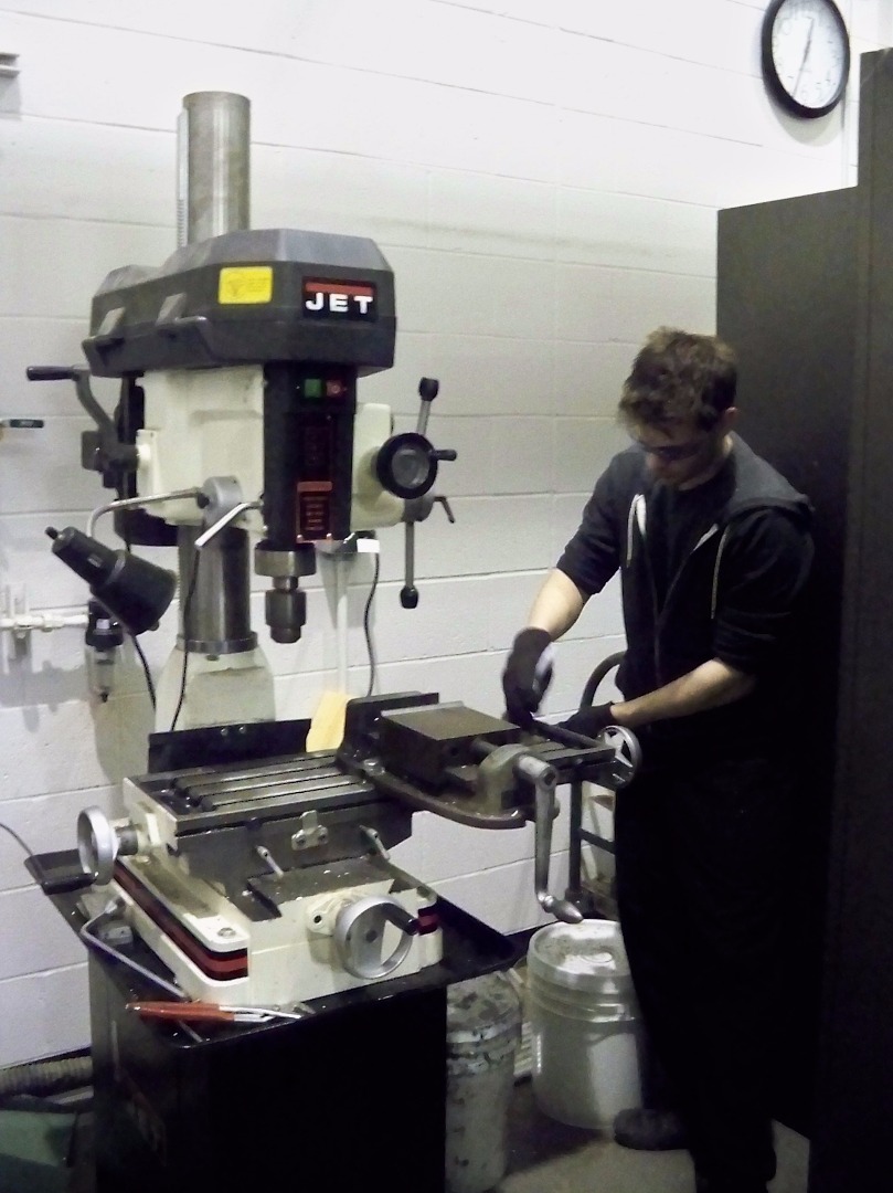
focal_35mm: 35
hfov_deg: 40.7
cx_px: 446
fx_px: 1205
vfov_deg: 52.6
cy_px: 596
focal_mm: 6.3
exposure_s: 1/30
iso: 2500
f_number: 3.1
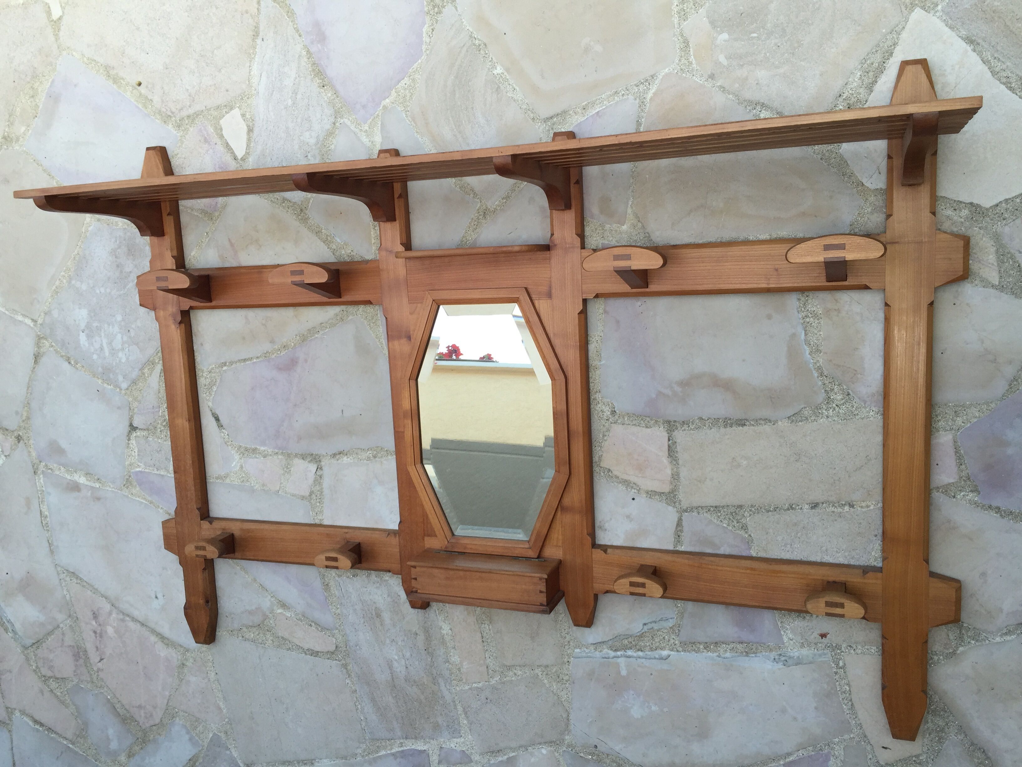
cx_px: 511
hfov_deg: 61.7
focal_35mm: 29
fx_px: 856
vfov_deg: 48.2
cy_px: 384
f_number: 2.2
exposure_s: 1/384
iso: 32
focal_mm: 4.15
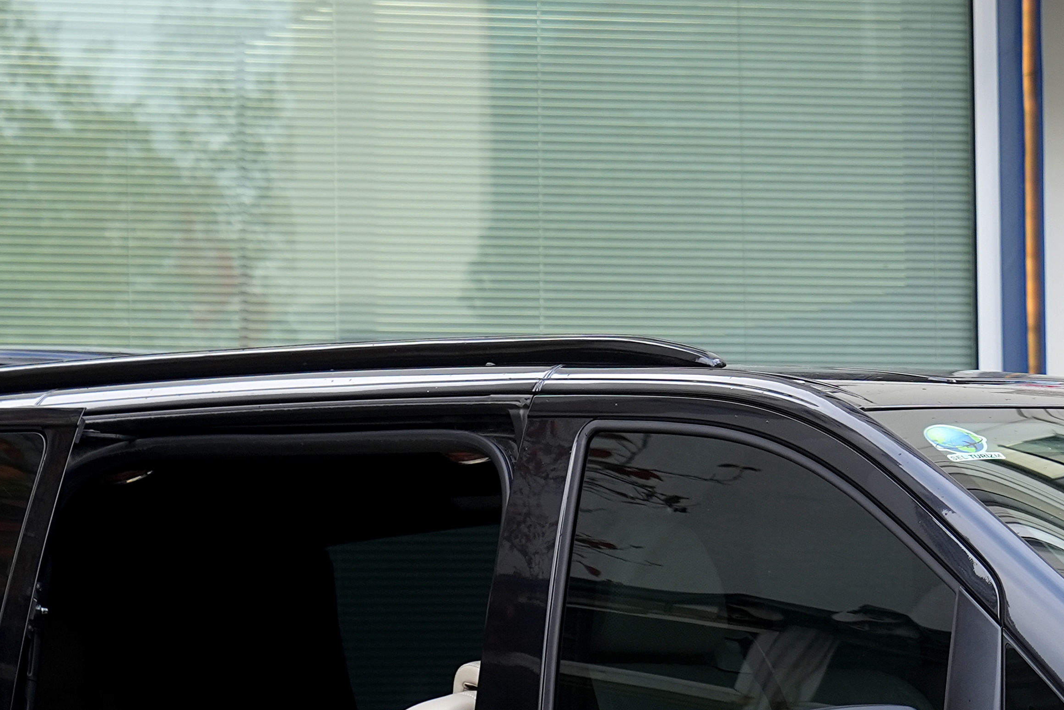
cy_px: 624
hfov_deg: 10.1
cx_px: 909
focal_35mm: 202
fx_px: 5971
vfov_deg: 6.8
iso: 250
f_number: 3.5
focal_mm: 67
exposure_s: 1/159
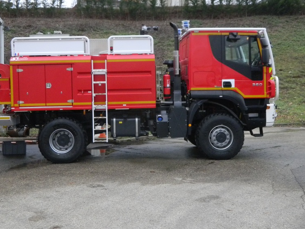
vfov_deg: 32.8
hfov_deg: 42.9
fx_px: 388
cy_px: 93
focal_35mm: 44
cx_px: 142
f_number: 3.9
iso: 300
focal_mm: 6
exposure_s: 1/250
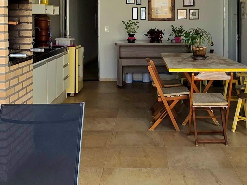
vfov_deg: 27.9
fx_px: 364
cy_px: 35
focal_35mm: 51
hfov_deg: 37.4
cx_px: 138
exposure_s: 1/400
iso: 40
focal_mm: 2.2
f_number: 1.9
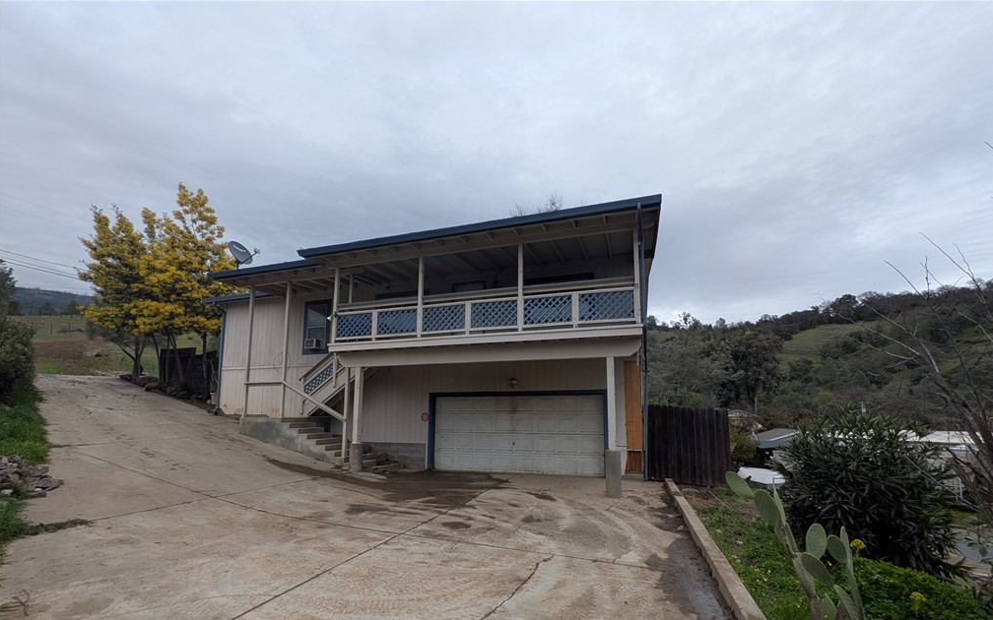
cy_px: 377
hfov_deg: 105.3
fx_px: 379
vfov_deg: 77.6
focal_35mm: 14
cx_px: 501
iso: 34
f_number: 2.2
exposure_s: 1/283
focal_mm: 1.54
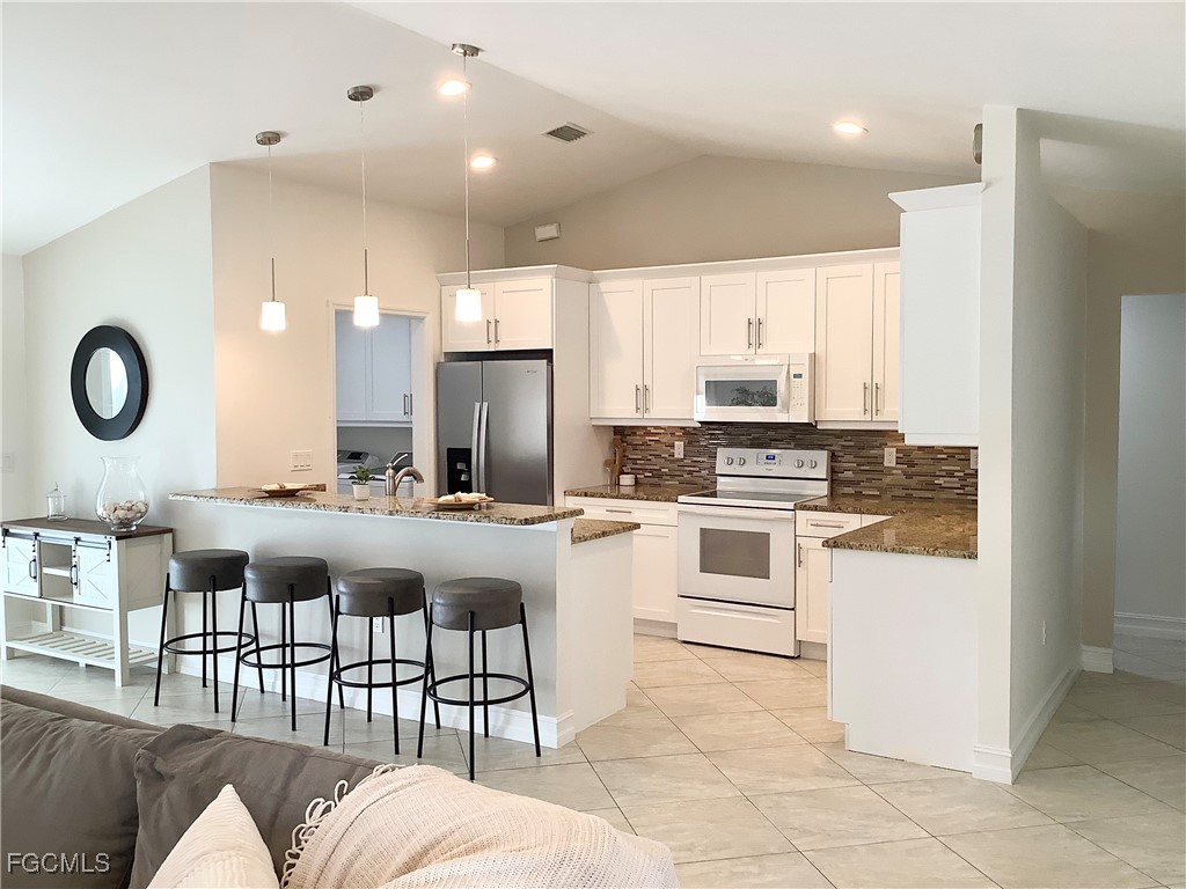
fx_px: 1062
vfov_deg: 45.4
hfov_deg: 58.4
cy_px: 444
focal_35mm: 31
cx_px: 593
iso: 80
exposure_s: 1/120
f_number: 2.4
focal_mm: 3.3
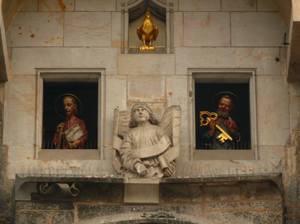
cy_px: 112
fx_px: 2010
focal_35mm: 232
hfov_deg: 8.5
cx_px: 150
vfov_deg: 6.4
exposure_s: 1/30
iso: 100
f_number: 3.6
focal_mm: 49
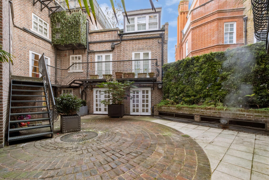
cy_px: 90
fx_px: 112
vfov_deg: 77.3
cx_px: 134
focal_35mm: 15
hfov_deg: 100.4
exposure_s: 1/8
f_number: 8
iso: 640
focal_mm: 10
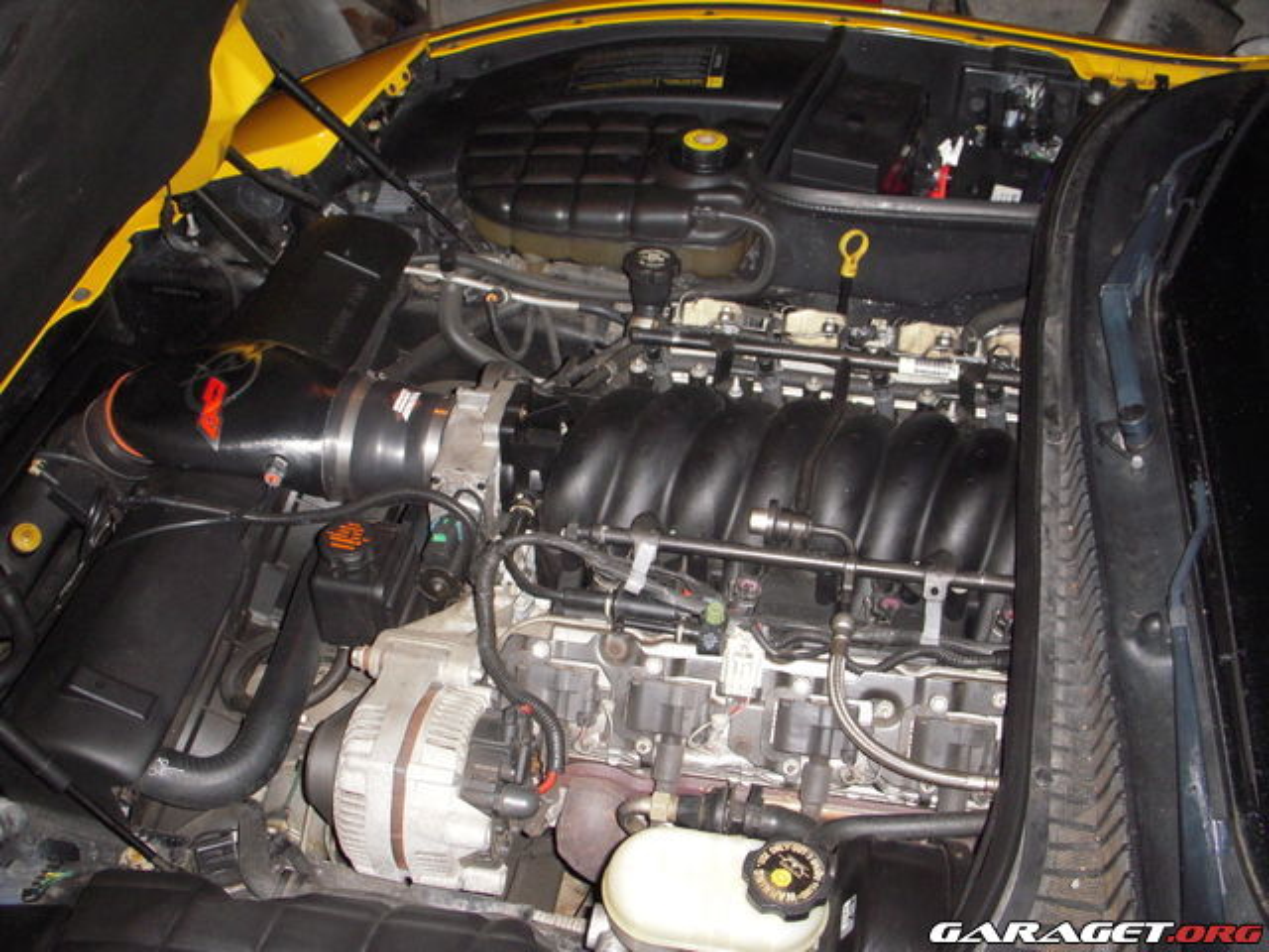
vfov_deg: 37.7
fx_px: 1393
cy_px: 476
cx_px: 634
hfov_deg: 49.0
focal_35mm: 38
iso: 400
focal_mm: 6.3
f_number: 3.3
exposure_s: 1/125
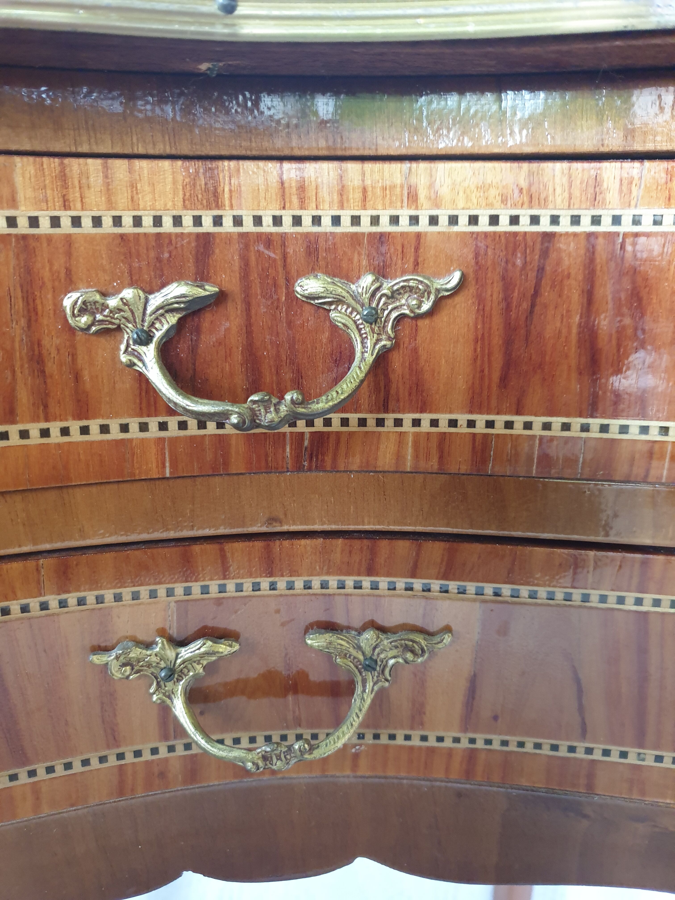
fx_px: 676
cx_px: 338
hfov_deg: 53.1
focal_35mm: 26
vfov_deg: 67.3
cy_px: 450
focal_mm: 4.3
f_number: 1.5
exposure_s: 1/50
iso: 320
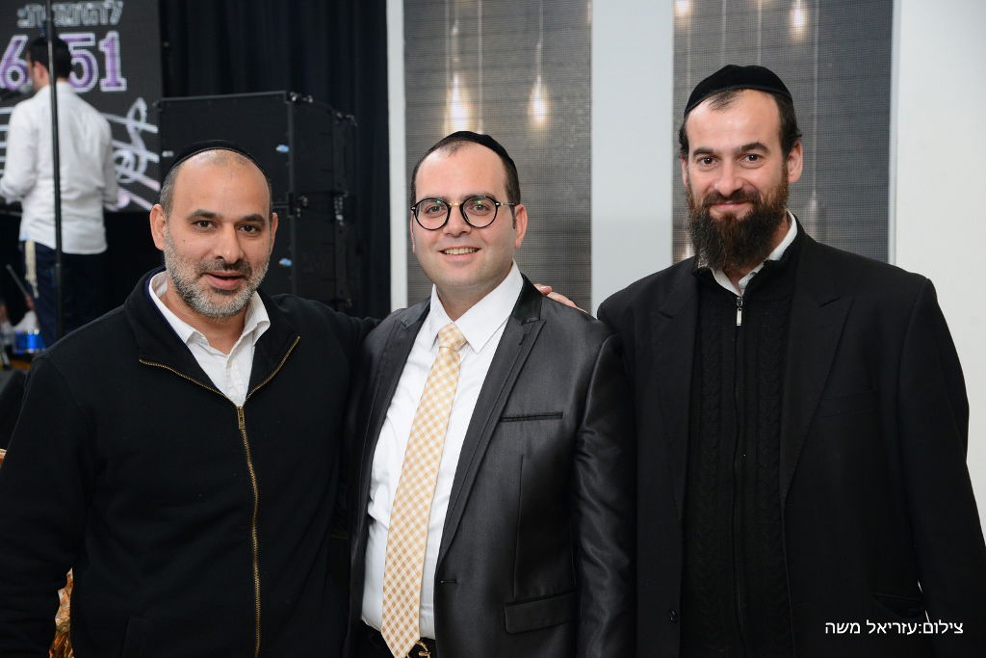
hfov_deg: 31.0
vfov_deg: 20.9
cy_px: 329
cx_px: 493
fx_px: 1780
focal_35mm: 65
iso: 1600
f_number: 6.3
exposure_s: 1/100
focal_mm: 65
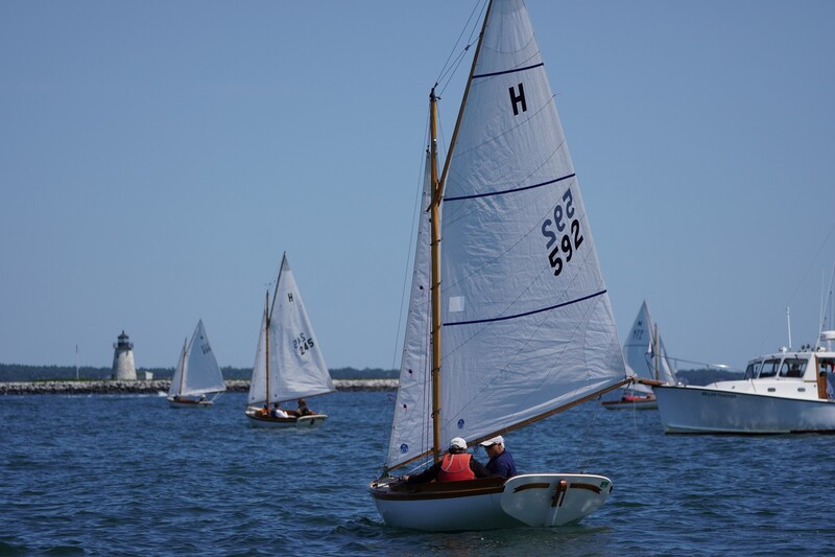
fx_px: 5217
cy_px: 278
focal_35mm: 225
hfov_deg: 9.2
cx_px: 418
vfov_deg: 6.1
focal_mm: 150
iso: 160
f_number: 5
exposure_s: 1/2000
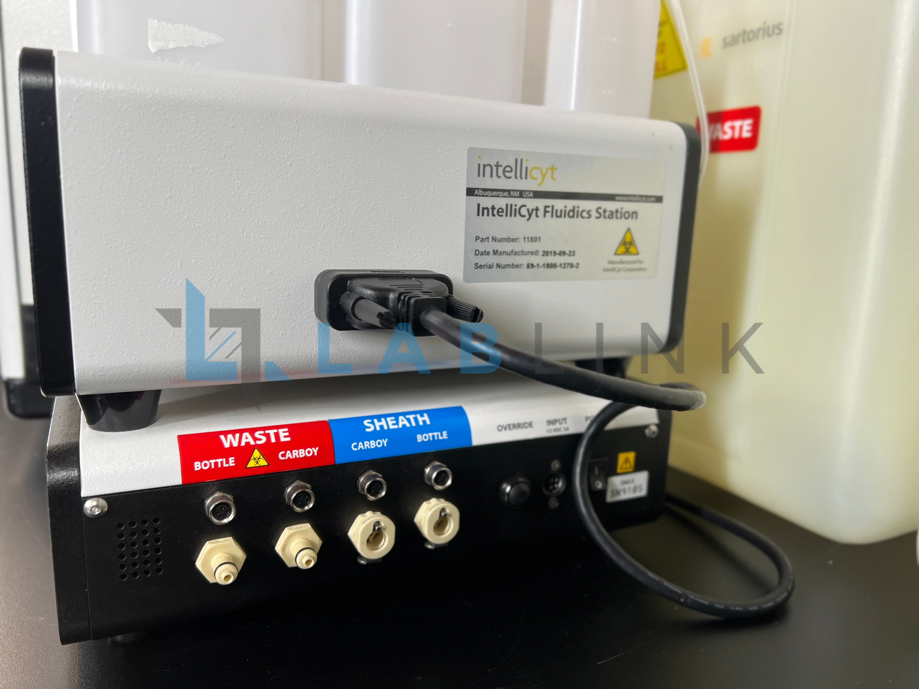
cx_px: 460
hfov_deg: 67.3
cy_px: 344
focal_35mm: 26
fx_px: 690
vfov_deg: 53.1
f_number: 1.5
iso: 80
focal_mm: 5.7
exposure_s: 1/60
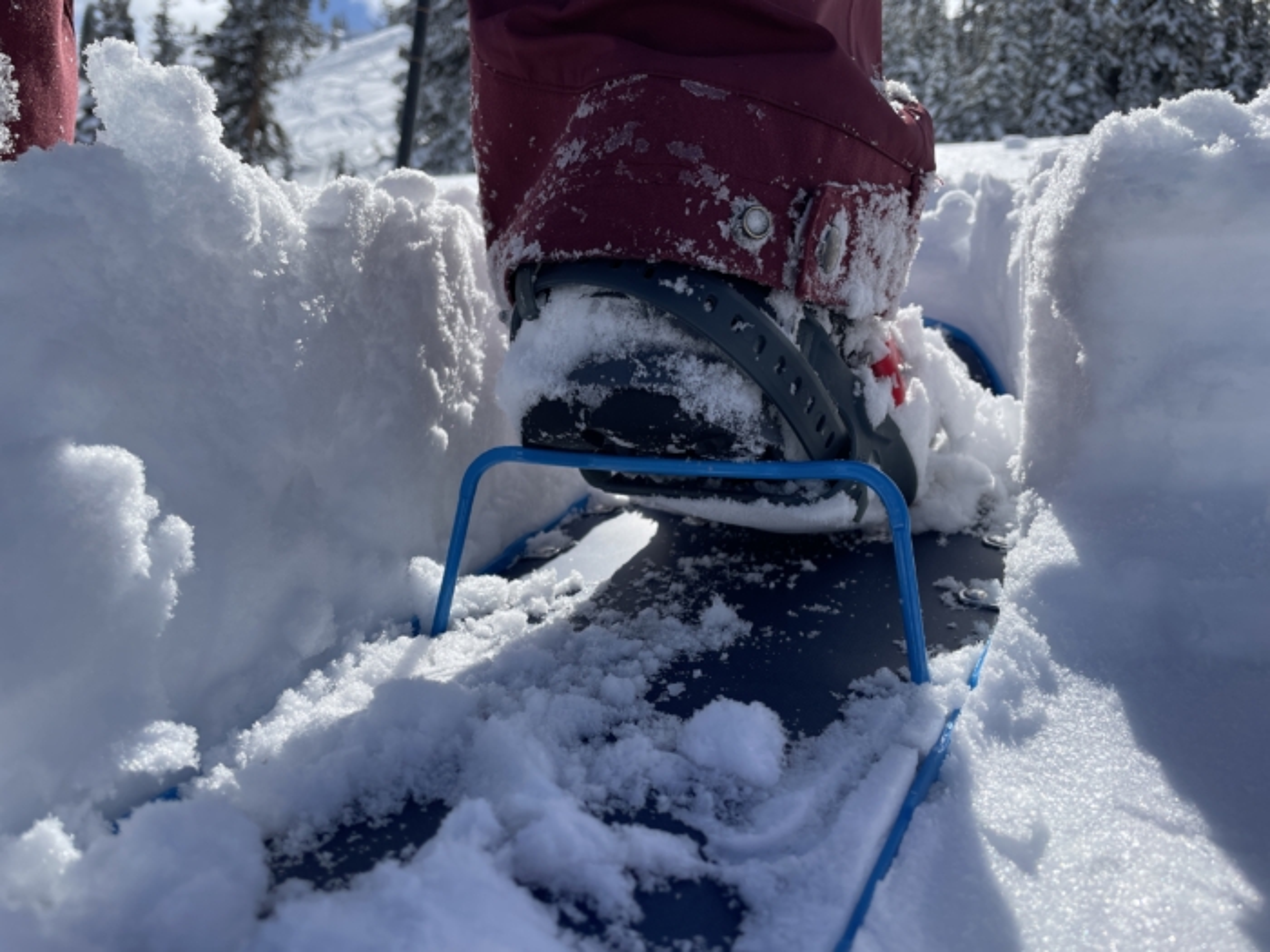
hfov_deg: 67.3
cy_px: 476
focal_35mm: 26
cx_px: 635
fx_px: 954
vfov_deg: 53.1
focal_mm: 4.2
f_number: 1.6
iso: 32
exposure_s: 1/4831
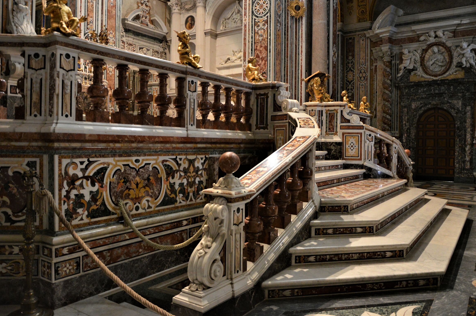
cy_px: 153
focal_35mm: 28
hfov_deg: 65.5
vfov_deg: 46.3
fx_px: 370
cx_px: 236
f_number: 3.5
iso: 2200
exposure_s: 1/15
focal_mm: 18
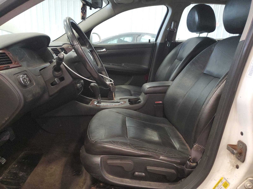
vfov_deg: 53.1
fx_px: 190
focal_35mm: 26
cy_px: 94
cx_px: 126
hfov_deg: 67.3
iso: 182
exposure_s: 1/60.2
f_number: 1.5
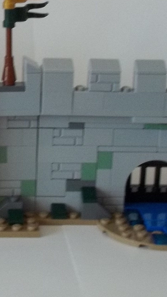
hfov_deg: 9.7
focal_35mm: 121
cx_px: -86
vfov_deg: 17.6
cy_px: 56
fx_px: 952
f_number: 3.3
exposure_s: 1/30
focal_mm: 5.9
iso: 133
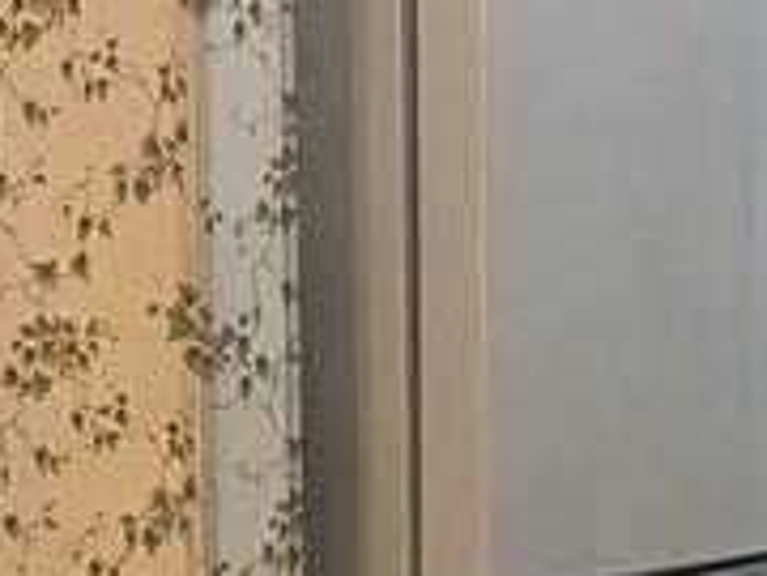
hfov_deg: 13.2
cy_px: 887
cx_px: 733
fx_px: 3279
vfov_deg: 9.7
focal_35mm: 148
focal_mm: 5.1
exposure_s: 1/60
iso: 160
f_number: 1.6
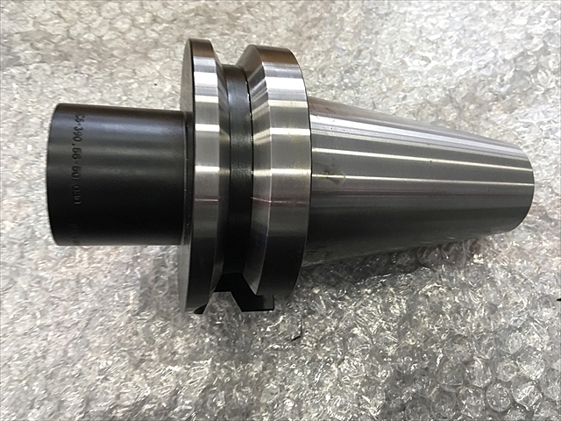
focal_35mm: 29
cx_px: 280
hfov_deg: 61.7
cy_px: 210
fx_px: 470
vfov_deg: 48.2
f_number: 2.2
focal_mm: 4.15
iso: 64
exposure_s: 1/30
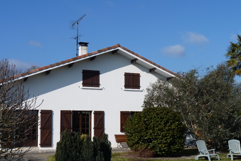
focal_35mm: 62
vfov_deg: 21.9
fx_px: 415
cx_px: 145
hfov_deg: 32.3
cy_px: 100
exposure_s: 1/500
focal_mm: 8.7
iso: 80
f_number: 5.6
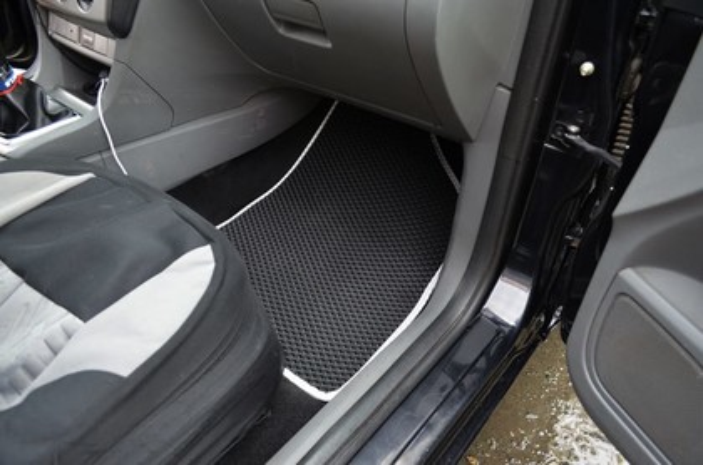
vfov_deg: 47.7
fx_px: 526
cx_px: 352
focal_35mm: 27
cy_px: 232
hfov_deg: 67.5
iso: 640
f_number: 4
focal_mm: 18
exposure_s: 1/60
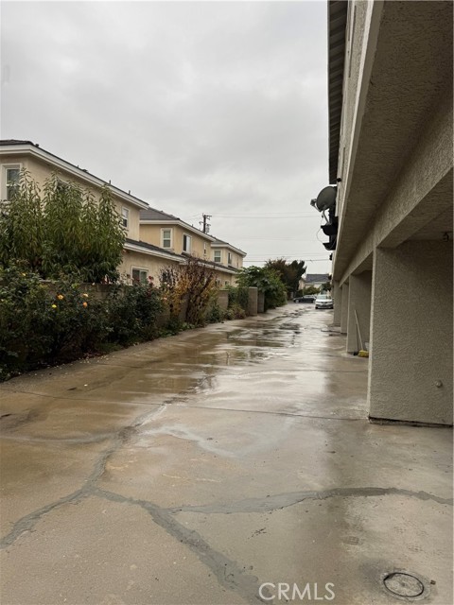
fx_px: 420
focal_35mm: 24
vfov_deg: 71.6
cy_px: 302
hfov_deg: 56.8
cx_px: 227
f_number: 1.78
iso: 80
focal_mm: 6.76
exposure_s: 1/383
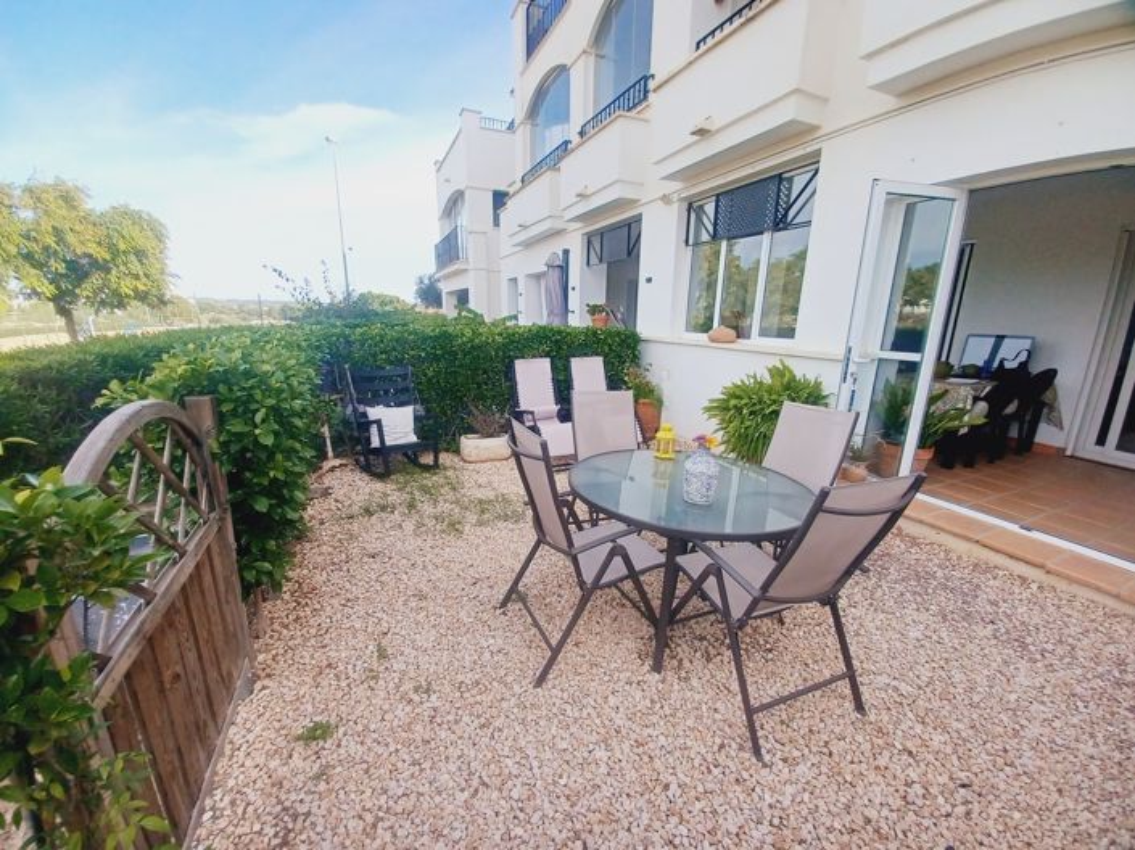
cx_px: 568
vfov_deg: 89.9
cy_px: 425
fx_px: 426
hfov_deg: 106.2
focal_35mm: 13
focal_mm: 1.42
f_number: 2.2
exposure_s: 1/757
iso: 40
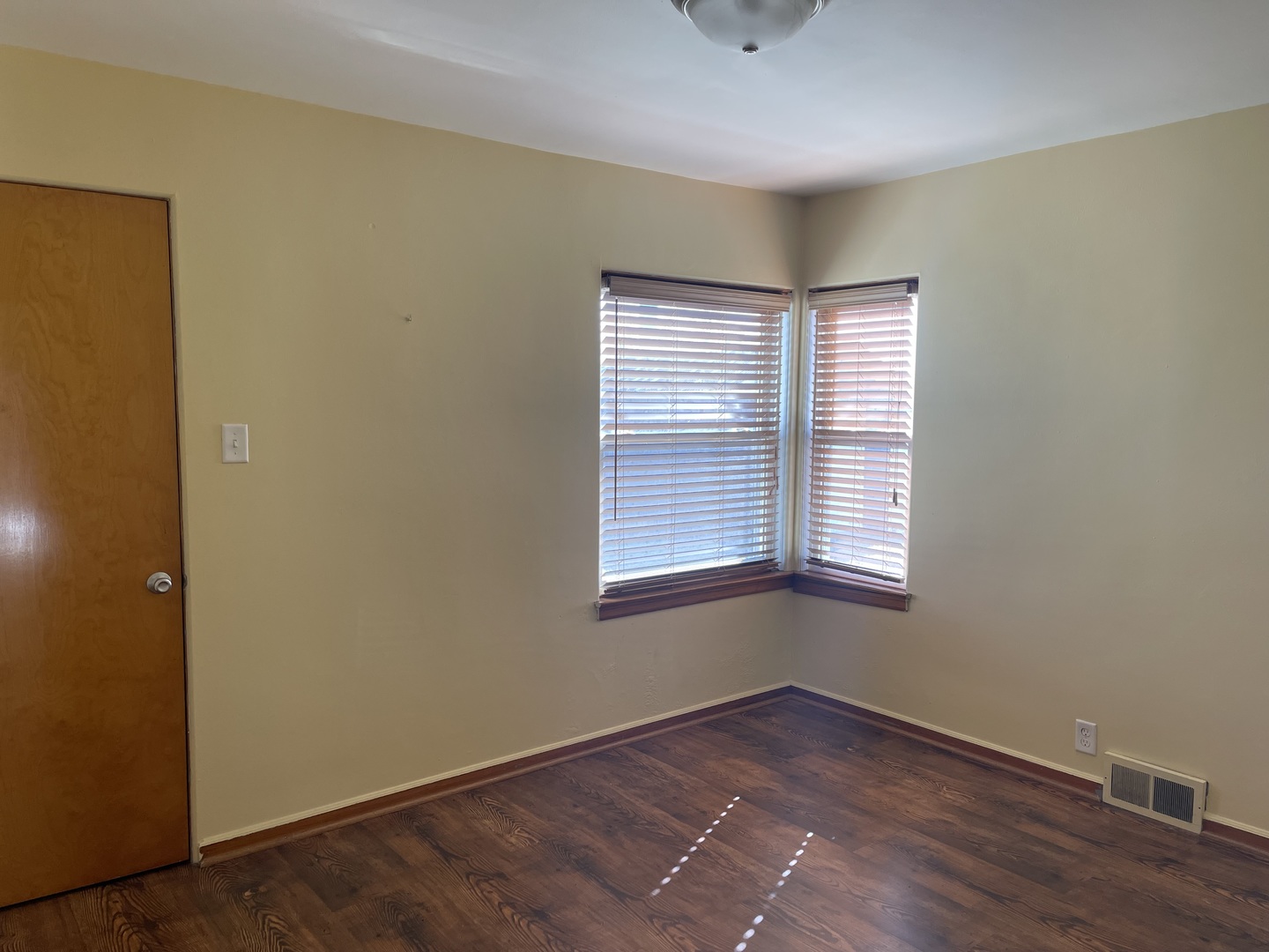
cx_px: 634
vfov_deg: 54.9
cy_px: 476
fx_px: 916
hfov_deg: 69.4
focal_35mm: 25
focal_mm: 5.1
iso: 64
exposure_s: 1/121
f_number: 1.6
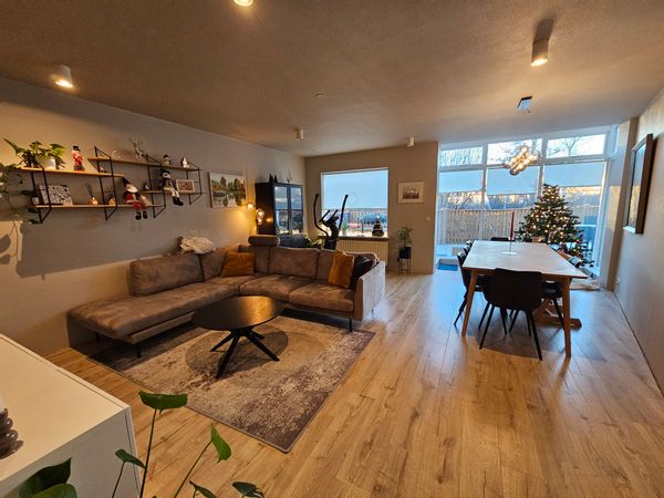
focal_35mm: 13
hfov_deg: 106.2
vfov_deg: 89.9
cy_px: 249
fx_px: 249
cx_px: 332
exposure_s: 1/50
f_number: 2.2
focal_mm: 2.2
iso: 320
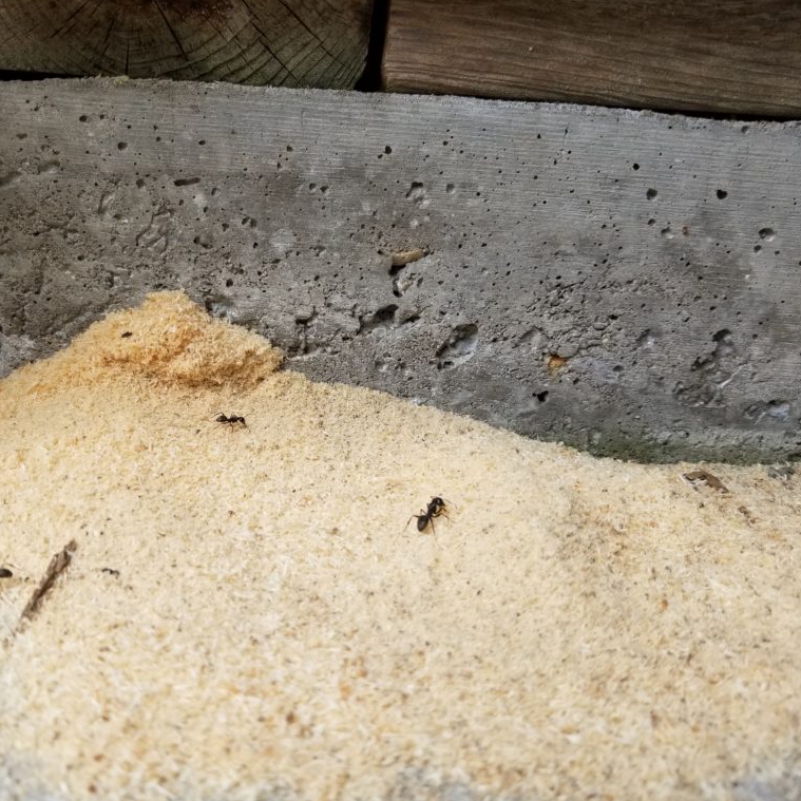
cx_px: 285
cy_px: 400
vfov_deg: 52.5
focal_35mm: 31
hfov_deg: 51.8
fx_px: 812
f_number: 1.7
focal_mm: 4.25
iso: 50
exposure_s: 1/192
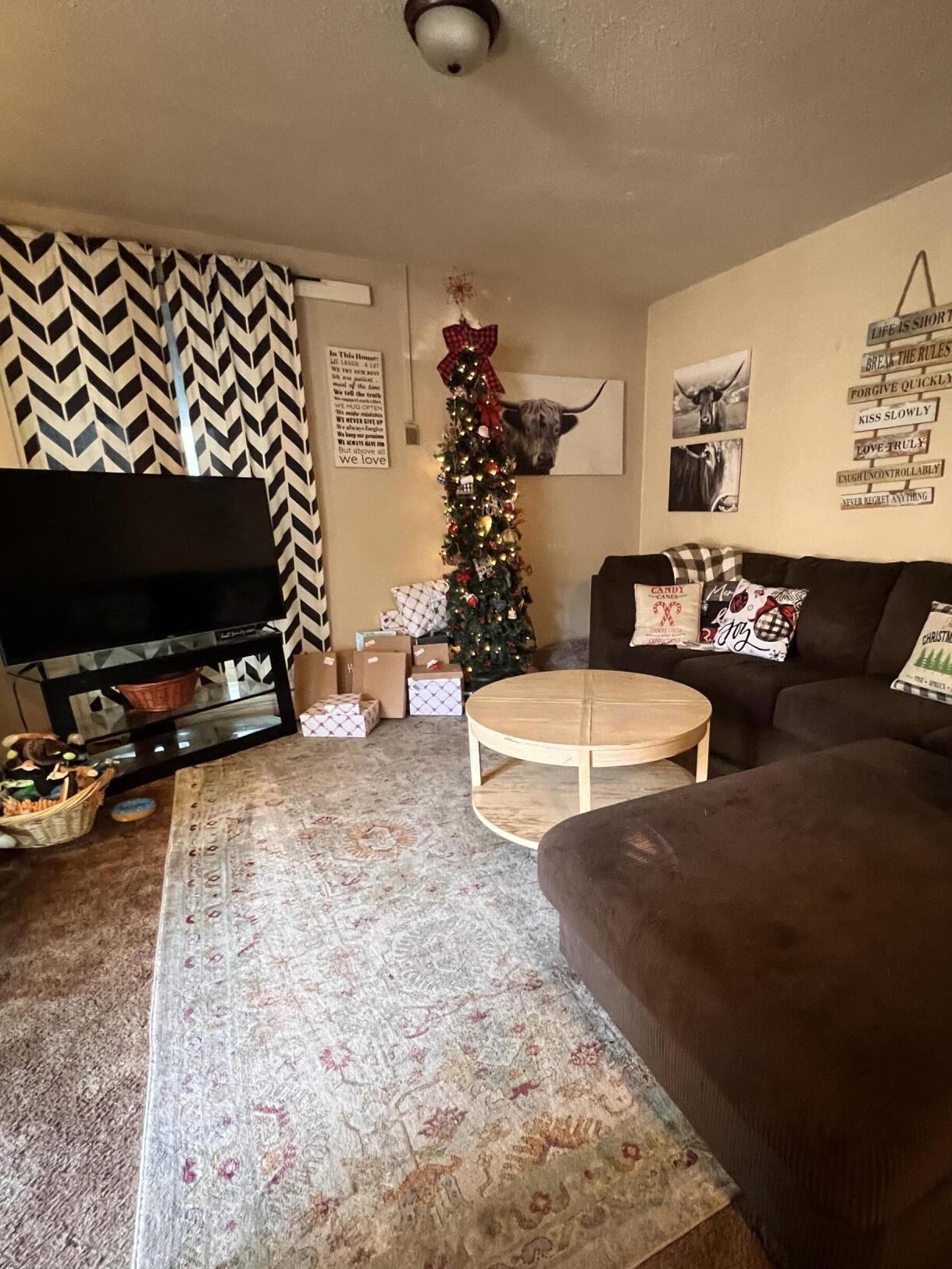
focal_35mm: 16
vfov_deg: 94.2
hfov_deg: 77.7
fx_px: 587
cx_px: 541
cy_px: 701
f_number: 1.8
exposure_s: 1/40
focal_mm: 1.57
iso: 640
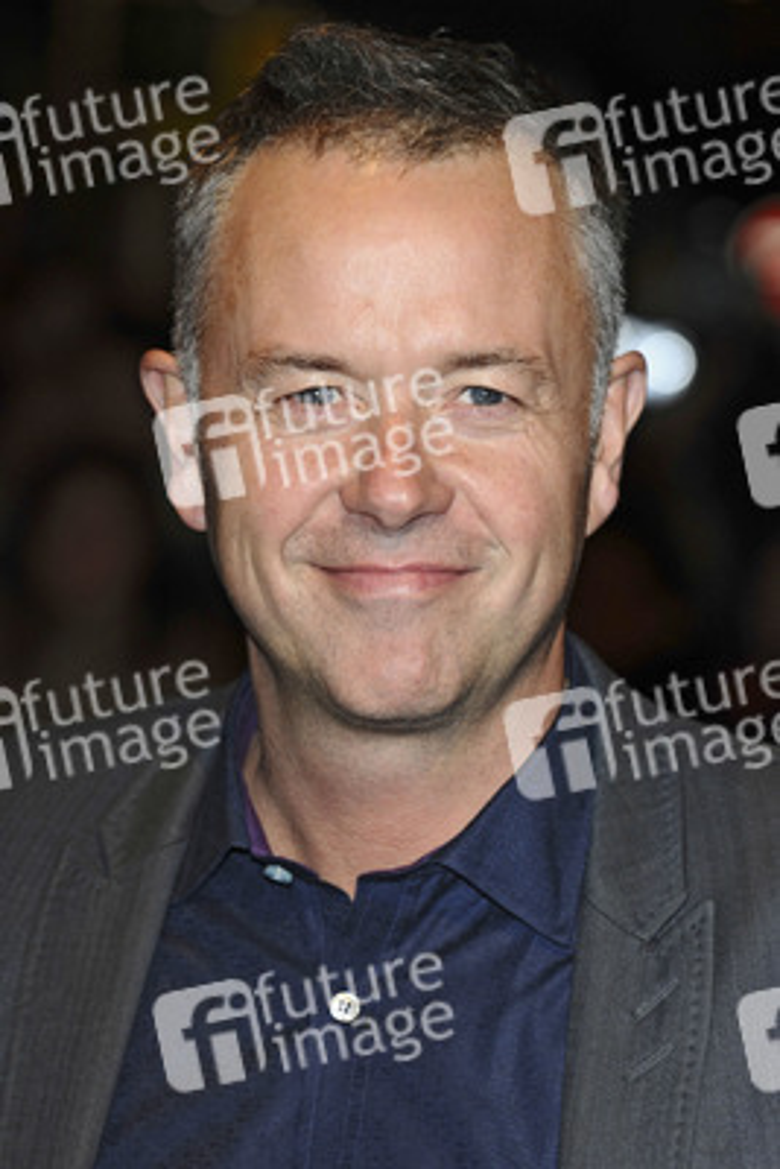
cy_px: 584
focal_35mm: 180
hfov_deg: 7.6
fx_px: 5844
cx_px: 390
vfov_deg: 11.4
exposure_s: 1/200
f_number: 4.5
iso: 320
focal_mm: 120
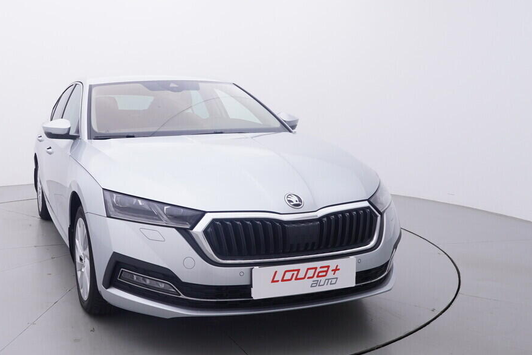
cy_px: 167
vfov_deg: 36.1
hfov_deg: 49.8
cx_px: 128
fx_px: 544
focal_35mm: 37
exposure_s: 1/80
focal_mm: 15
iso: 200
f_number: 5
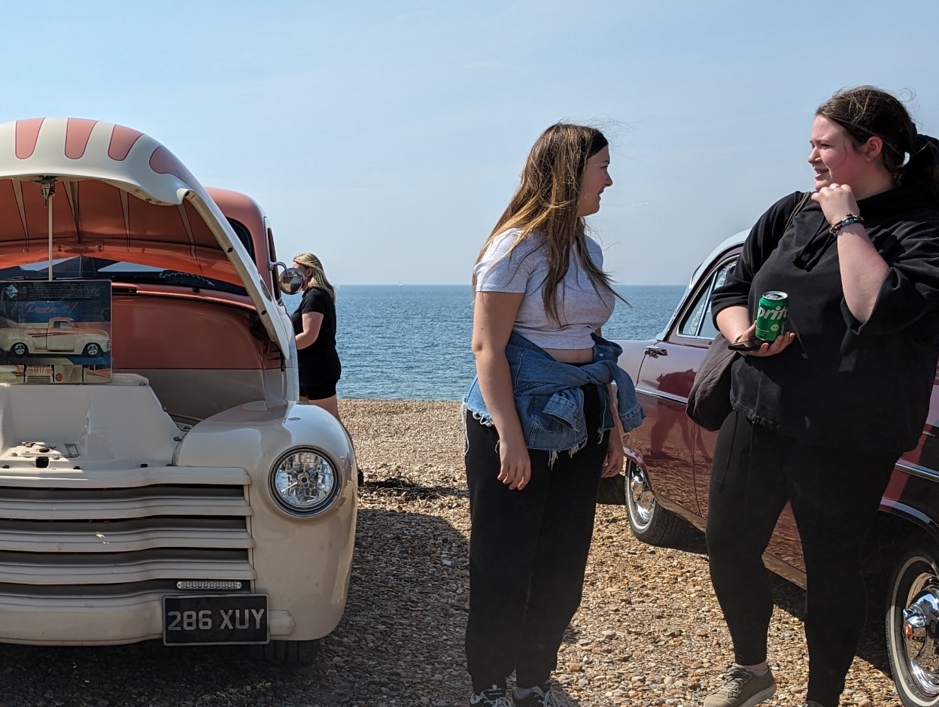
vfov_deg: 29.0
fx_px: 1358
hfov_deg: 34.5
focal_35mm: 50
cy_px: 464
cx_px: -9
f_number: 1.68
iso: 20
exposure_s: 1/1280
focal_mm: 6.9
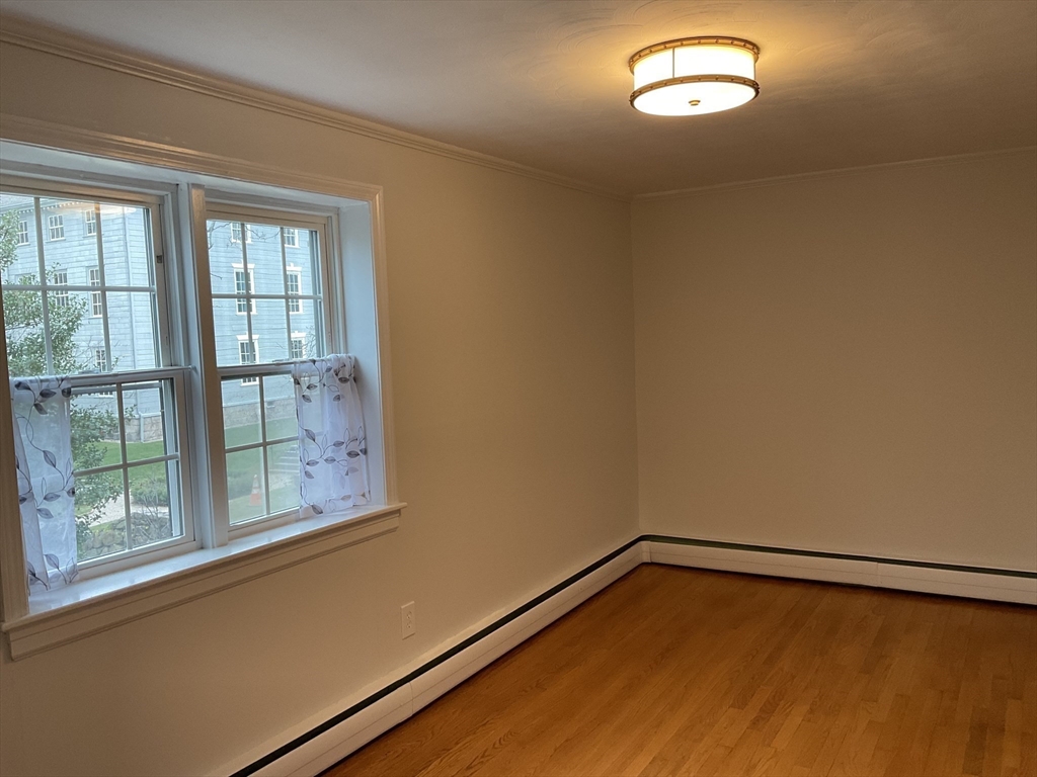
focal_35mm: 29
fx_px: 869
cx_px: 518
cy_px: 388
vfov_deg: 48.2
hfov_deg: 61.7
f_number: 1.8
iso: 50
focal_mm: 3
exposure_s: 1/60
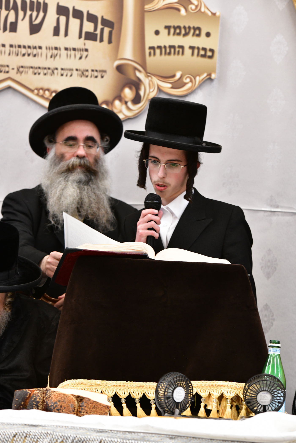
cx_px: 148
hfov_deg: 11.2
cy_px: 222
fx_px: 1505
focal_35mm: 122
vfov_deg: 16.8
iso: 3200
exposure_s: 1/100
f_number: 5.6
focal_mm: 122
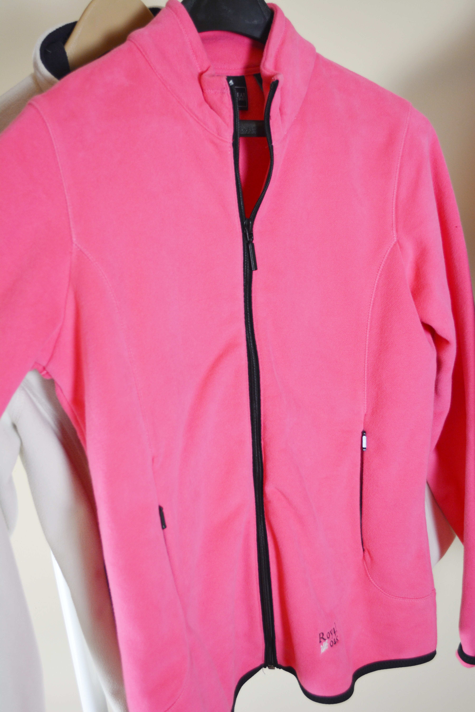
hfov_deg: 31.9
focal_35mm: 42
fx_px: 831
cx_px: 238
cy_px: 356
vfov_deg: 46.4
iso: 400
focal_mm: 28
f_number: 4.5
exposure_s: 1/80
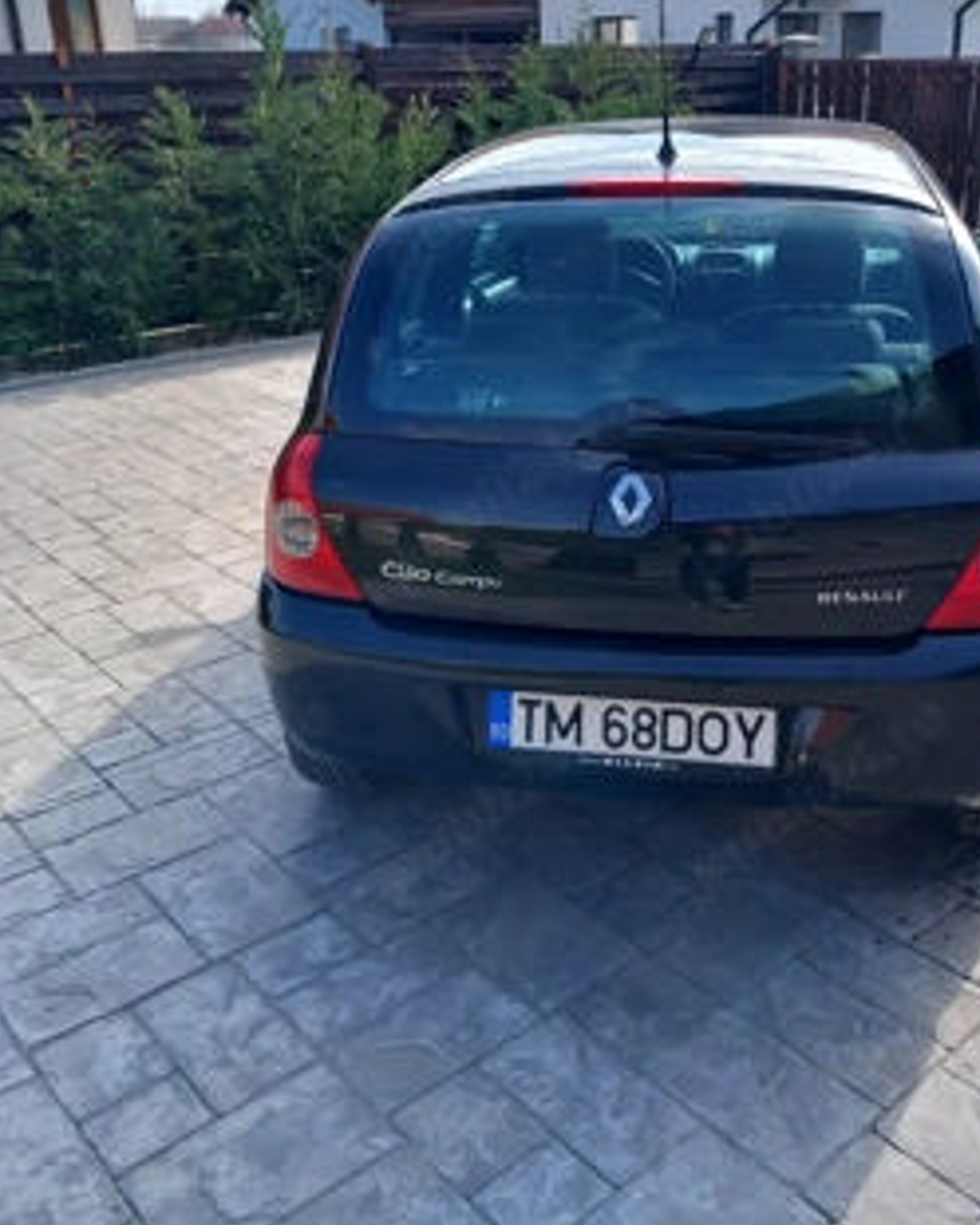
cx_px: 589
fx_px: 1233
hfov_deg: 43.1
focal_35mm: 34
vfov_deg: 52.7
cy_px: 533
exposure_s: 1/167
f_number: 1.8
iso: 20
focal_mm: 4
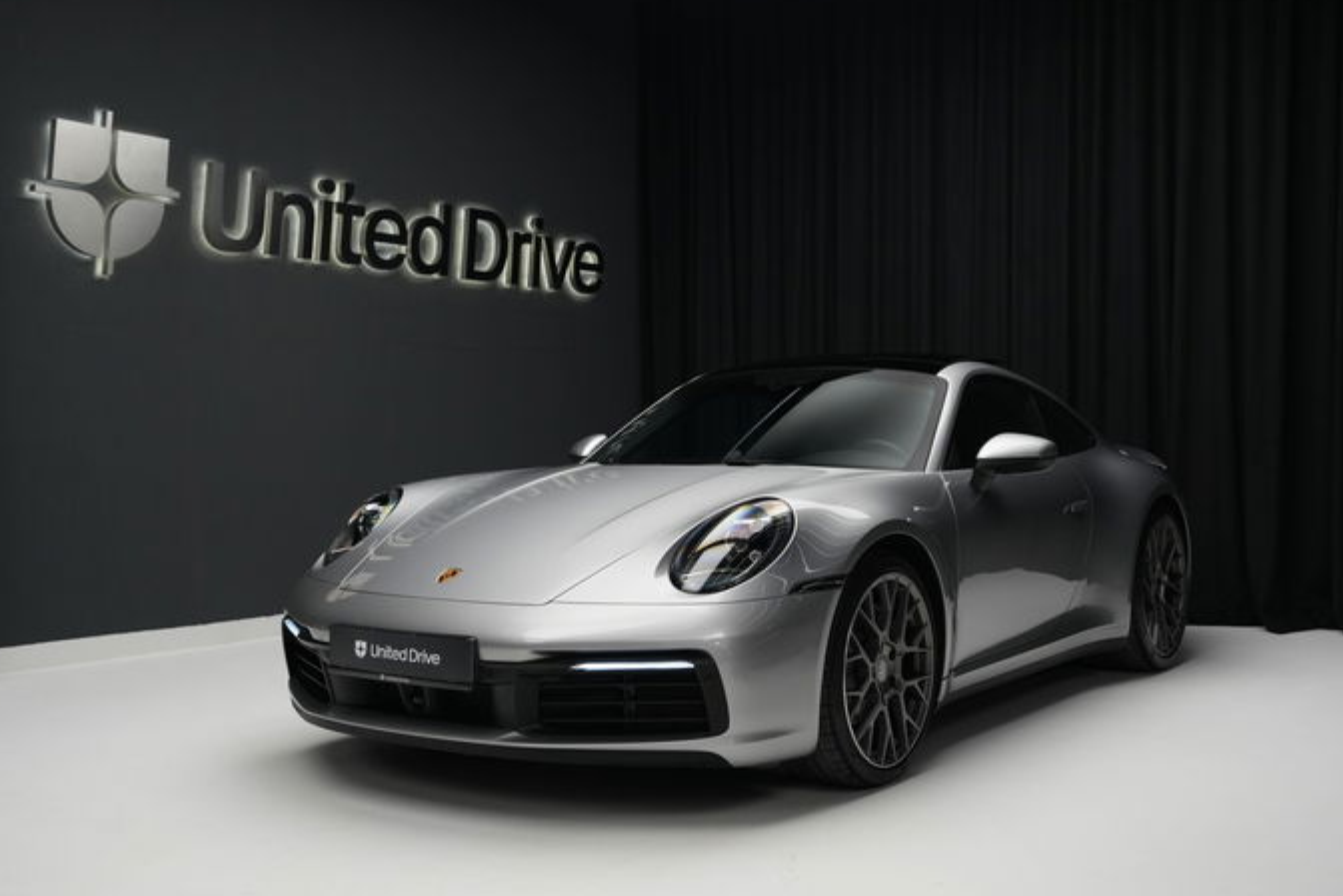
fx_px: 1492
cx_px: 703
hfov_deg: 48.4
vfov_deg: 33.4
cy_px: 482
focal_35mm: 40
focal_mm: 35
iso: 640
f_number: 4
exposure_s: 1/40
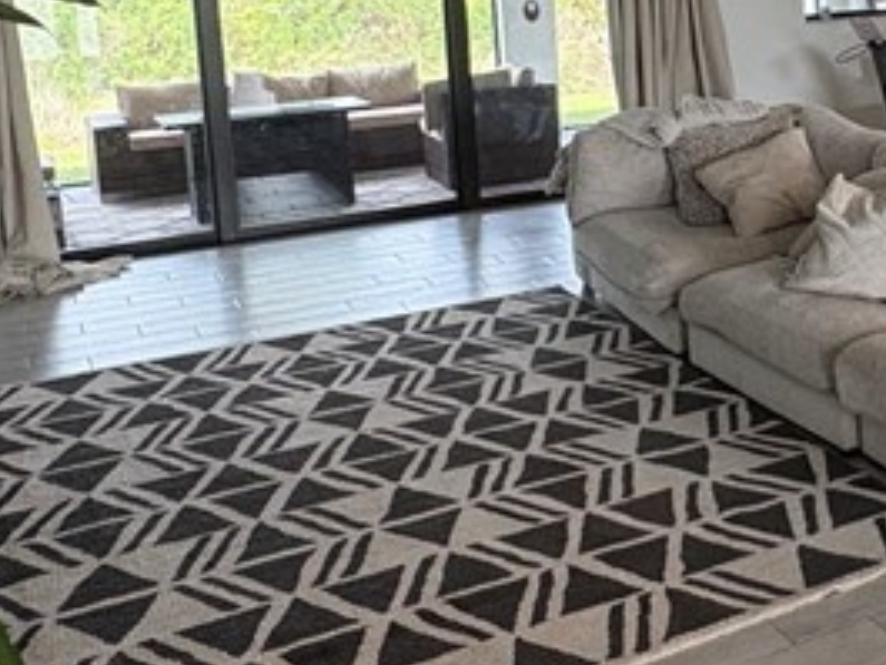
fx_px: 1383
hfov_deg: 31.4
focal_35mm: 54
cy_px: 67
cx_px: 986
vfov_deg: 26.2
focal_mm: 2.22
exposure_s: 1/120
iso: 250
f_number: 2.2
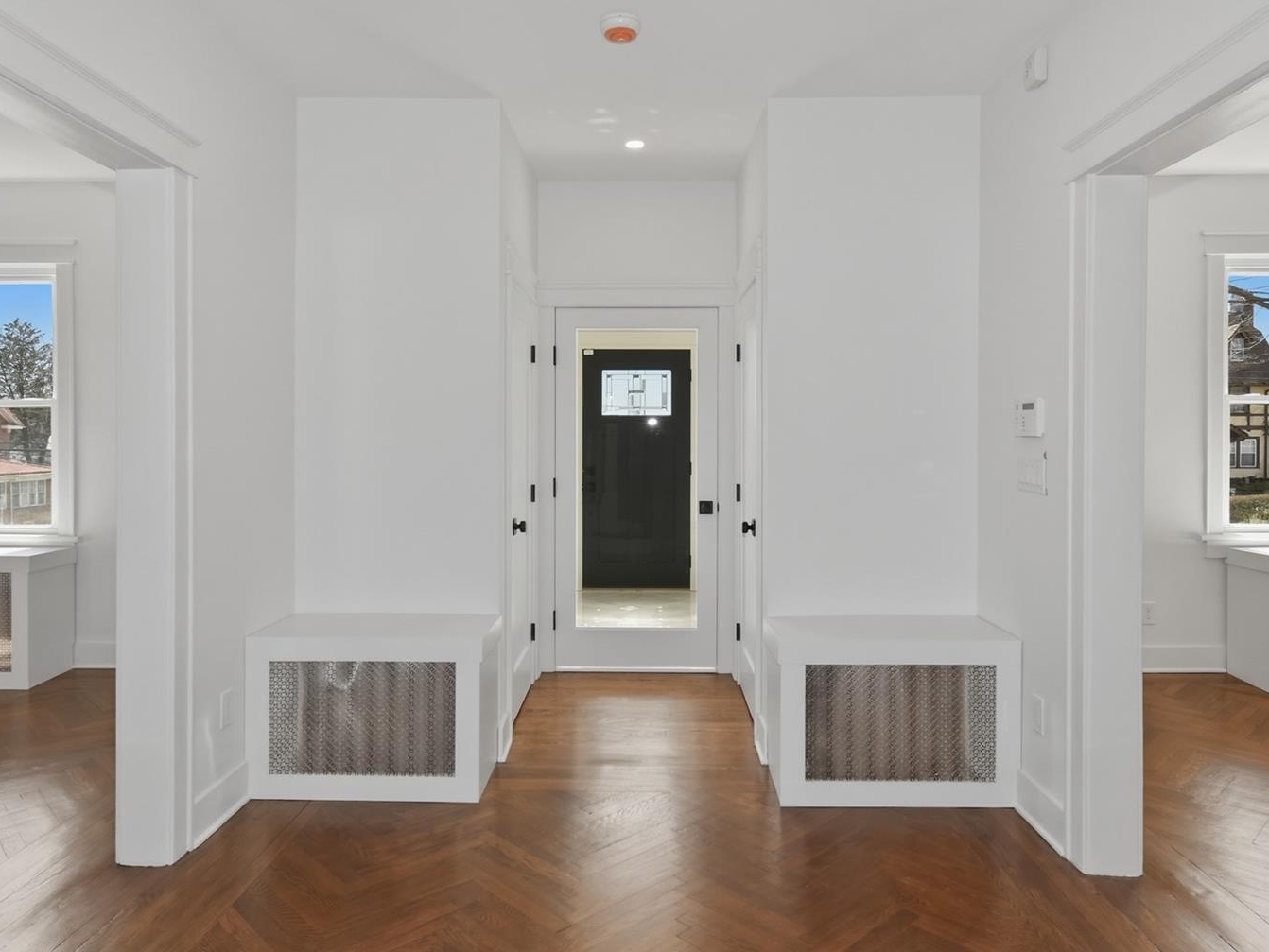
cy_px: 463
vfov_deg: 61.1
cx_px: 617
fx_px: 807
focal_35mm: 22
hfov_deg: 76.4
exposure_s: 1/125
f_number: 5.6
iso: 140
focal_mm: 10
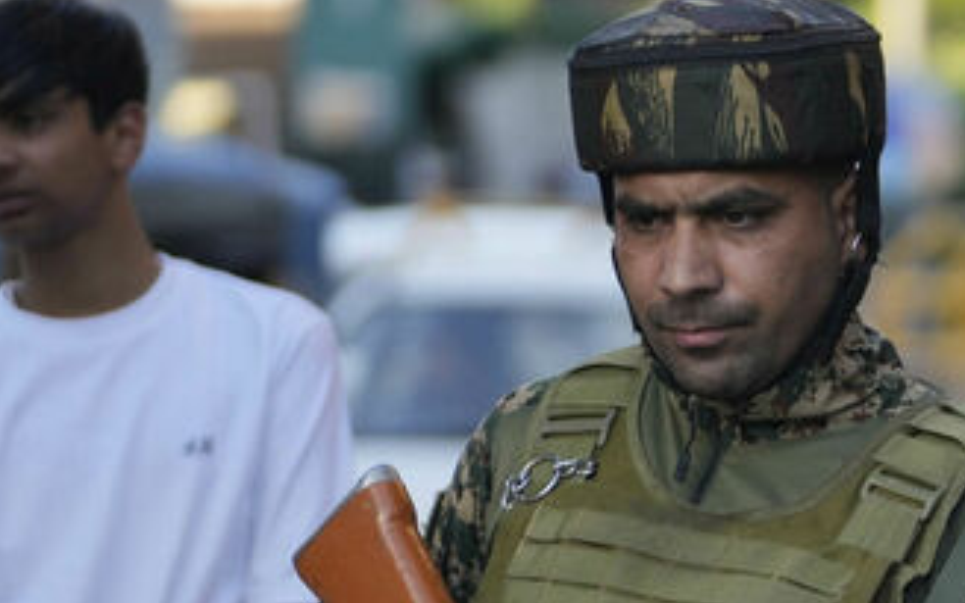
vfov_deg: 2.9
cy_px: 700
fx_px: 11782
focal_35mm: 448
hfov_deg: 4.7
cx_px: 1242
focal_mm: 120
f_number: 2.8
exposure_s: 1/1000
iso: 400
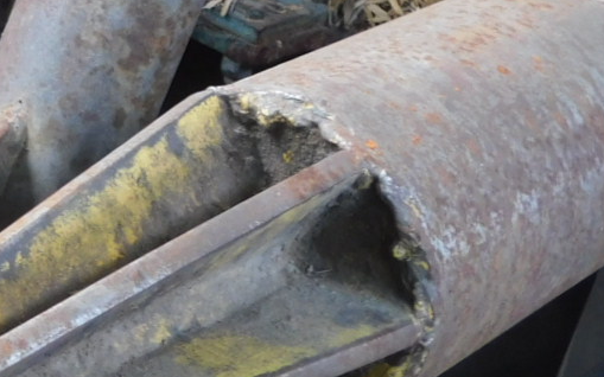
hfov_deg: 16.0
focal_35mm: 120
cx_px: -294
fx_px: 1975
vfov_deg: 10.4
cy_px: -260
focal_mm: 6.3
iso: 140
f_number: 3.5
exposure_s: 1/30
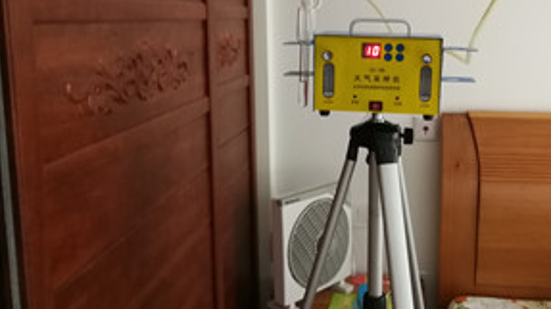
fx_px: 599
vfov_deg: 28.9
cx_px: 347
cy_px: 117
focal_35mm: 41
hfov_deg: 48.9
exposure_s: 1/25
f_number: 2.2
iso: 400
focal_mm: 3.95
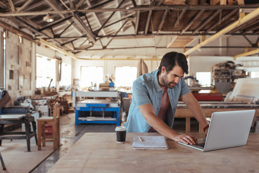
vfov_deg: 37.9
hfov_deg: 54.4
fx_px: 252
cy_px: 86
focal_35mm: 35
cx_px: 130
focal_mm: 35
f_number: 2.5
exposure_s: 1/125
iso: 500
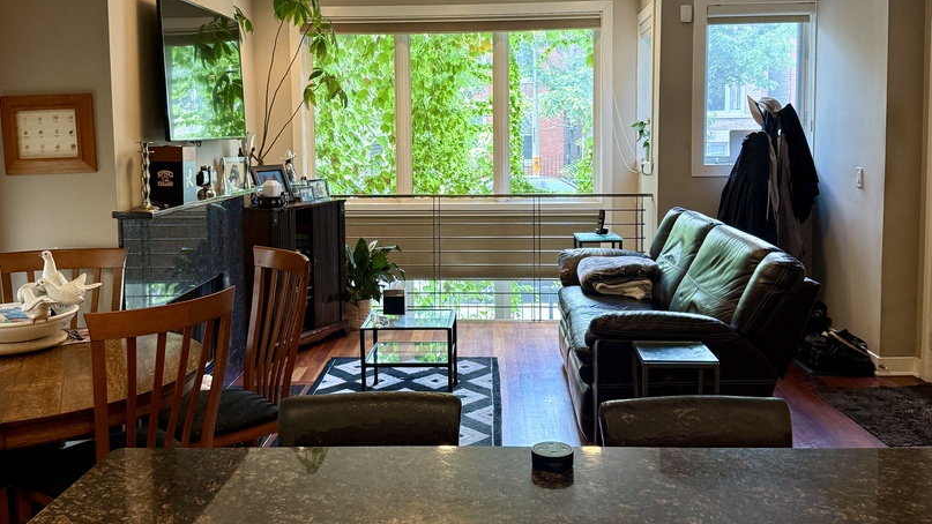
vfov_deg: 33.5
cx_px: 467
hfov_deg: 56.6
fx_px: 865
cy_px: 187
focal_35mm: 35
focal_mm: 6.76
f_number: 1.78
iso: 200
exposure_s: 1/60
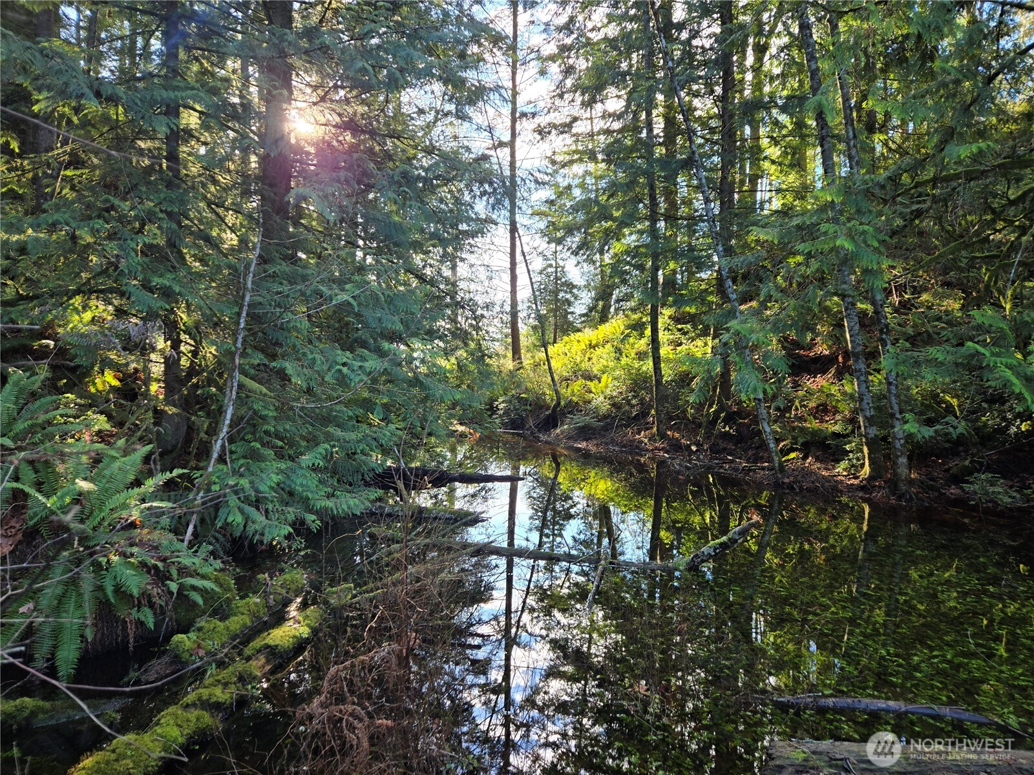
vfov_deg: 58.9
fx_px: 687
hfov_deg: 73.9
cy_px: 388
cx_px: 517
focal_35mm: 23
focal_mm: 5.4
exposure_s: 1/180
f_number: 1.8
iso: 40
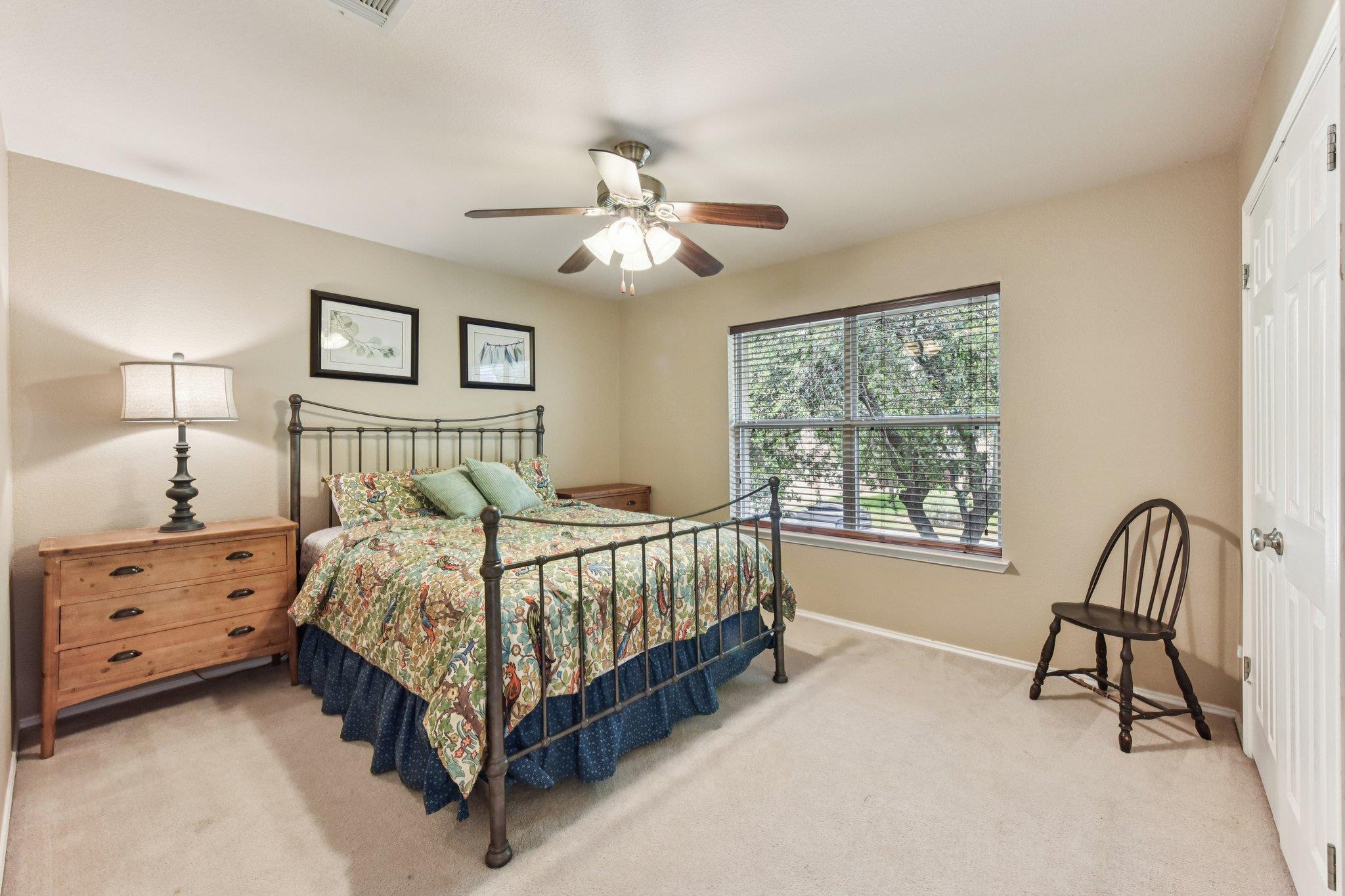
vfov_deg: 81.2
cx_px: 672
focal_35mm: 14
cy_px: 448
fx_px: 523
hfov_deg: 104.3
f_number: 8
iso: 500
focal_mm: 14
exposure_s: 1/15
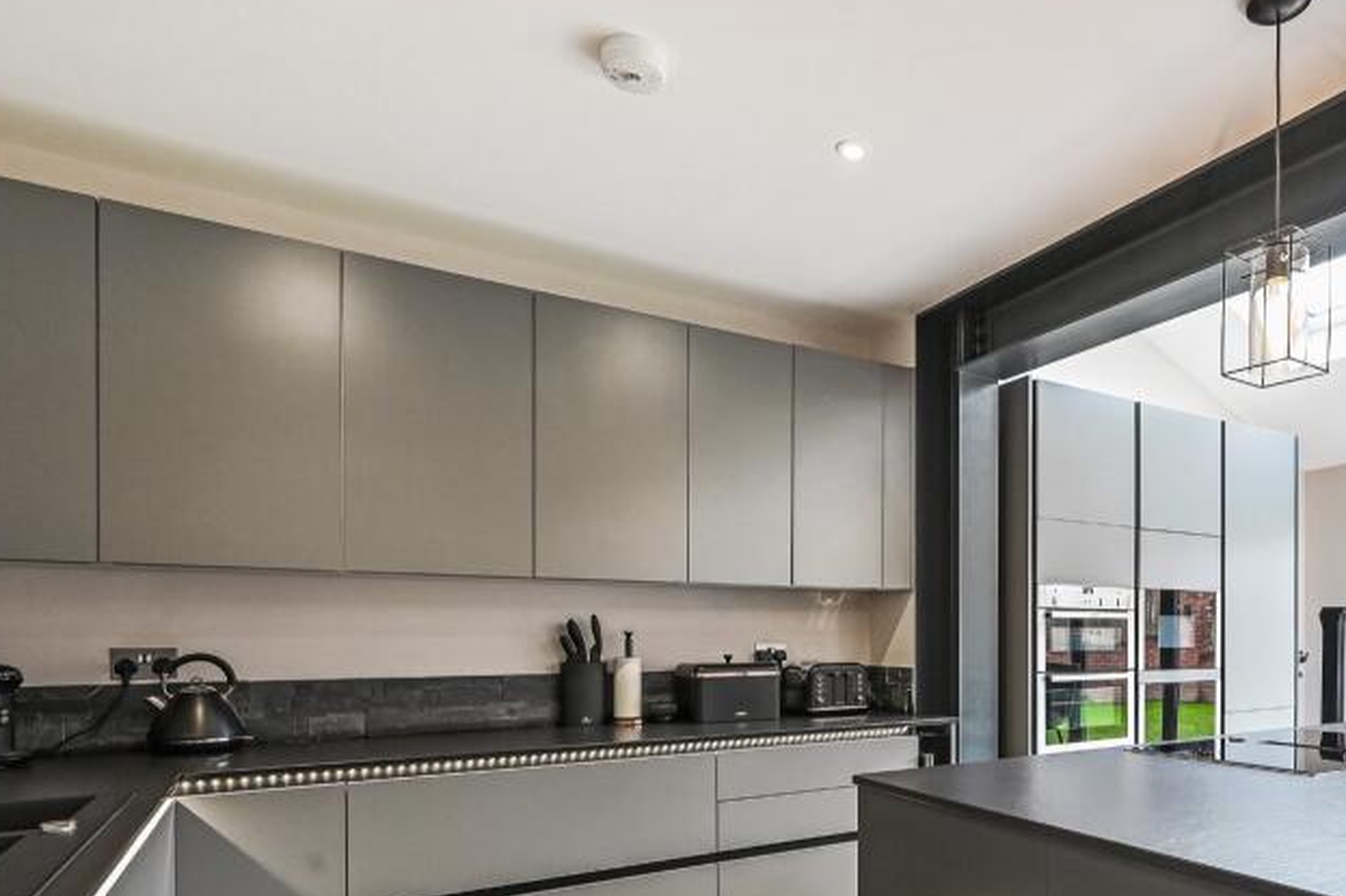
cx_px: 907
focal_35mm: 23
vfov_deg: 53.3
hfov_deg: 73.6
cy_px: 641
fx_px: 860
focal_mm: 14
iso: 400
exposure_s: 1/13
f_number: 9
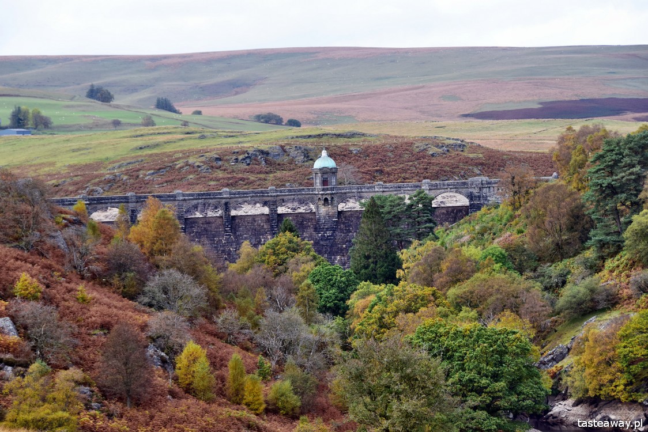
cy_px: 216
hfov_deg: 14.4
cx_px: 324
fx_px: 2566
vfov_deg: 9.6
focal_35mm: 142
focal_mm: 95
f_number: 8
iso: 400
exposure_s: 1/100
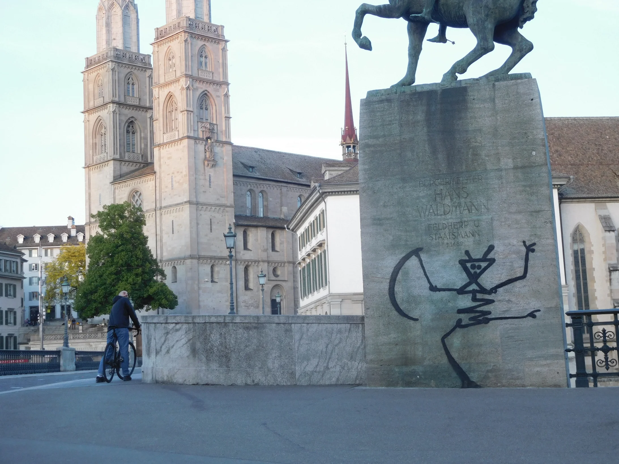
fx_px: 984
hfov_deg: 34.9
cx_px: 310
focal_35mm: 55
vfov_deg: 26.6
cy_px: 232
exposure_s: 1/30
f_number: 4.2
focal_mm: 9.8
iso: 180
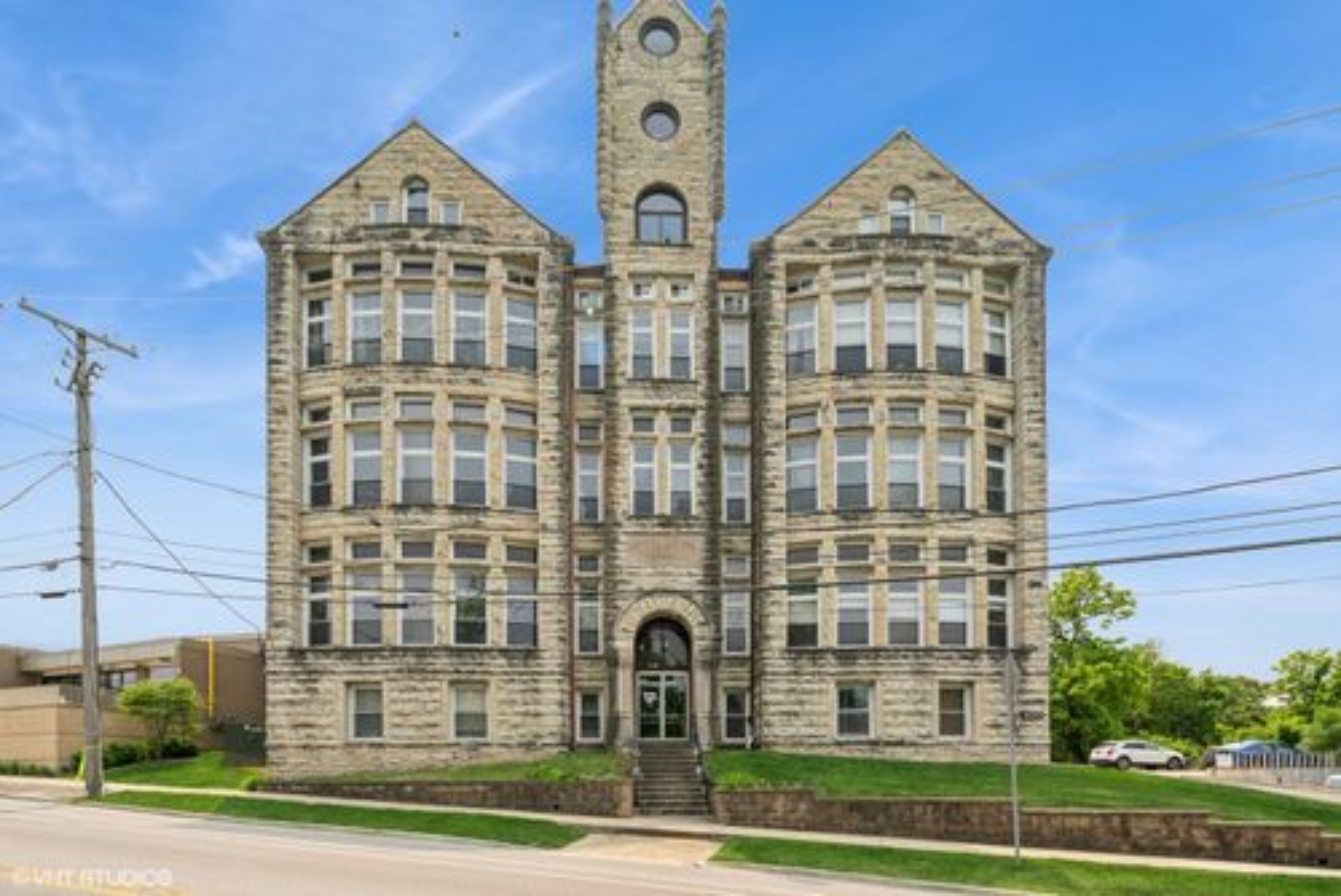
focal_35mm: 17
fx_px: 634
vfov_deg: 70.5
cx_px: 670
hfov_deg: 93.2
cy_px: 448
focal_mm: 17
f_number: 8
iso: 200
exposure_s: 1/400
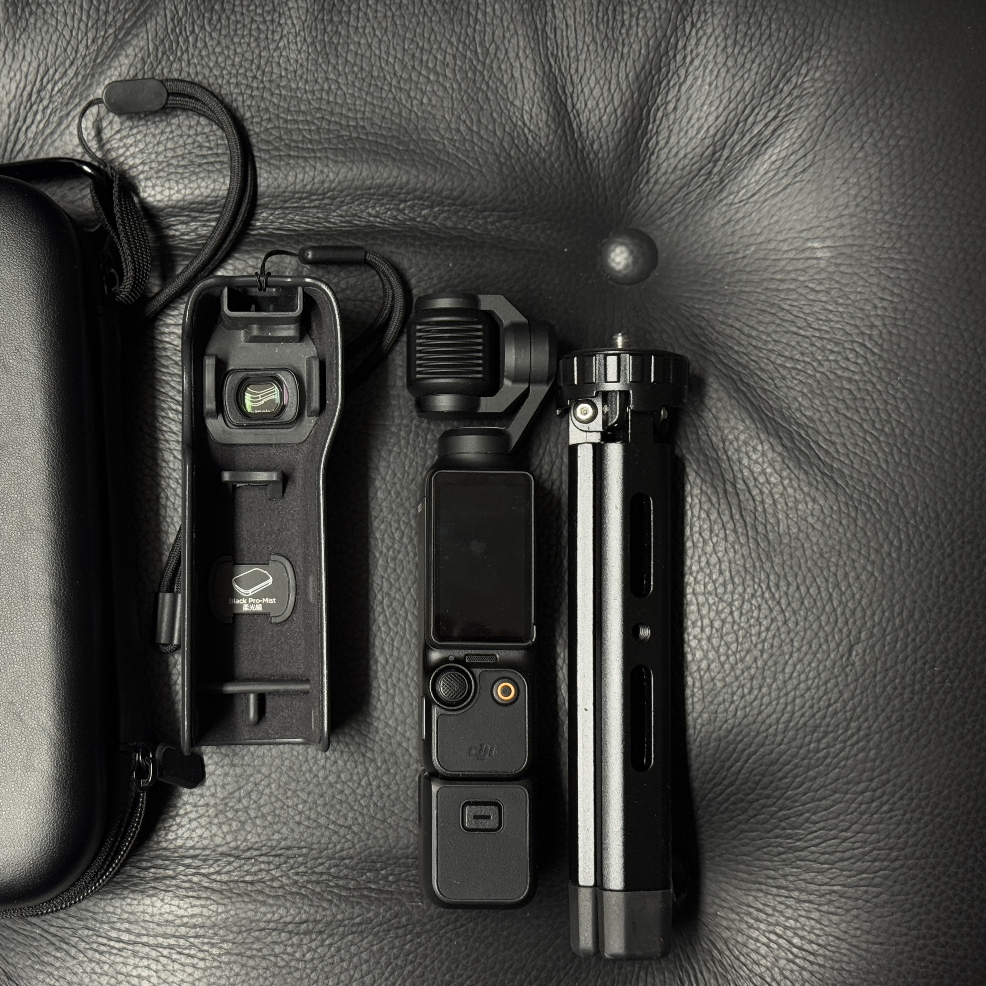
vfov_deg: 30.0
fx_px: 1837
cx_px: 347
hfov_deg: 29.9
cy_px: 496
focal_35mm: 57
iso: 200
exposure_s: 1/50
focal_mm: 6.76
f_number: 1.78
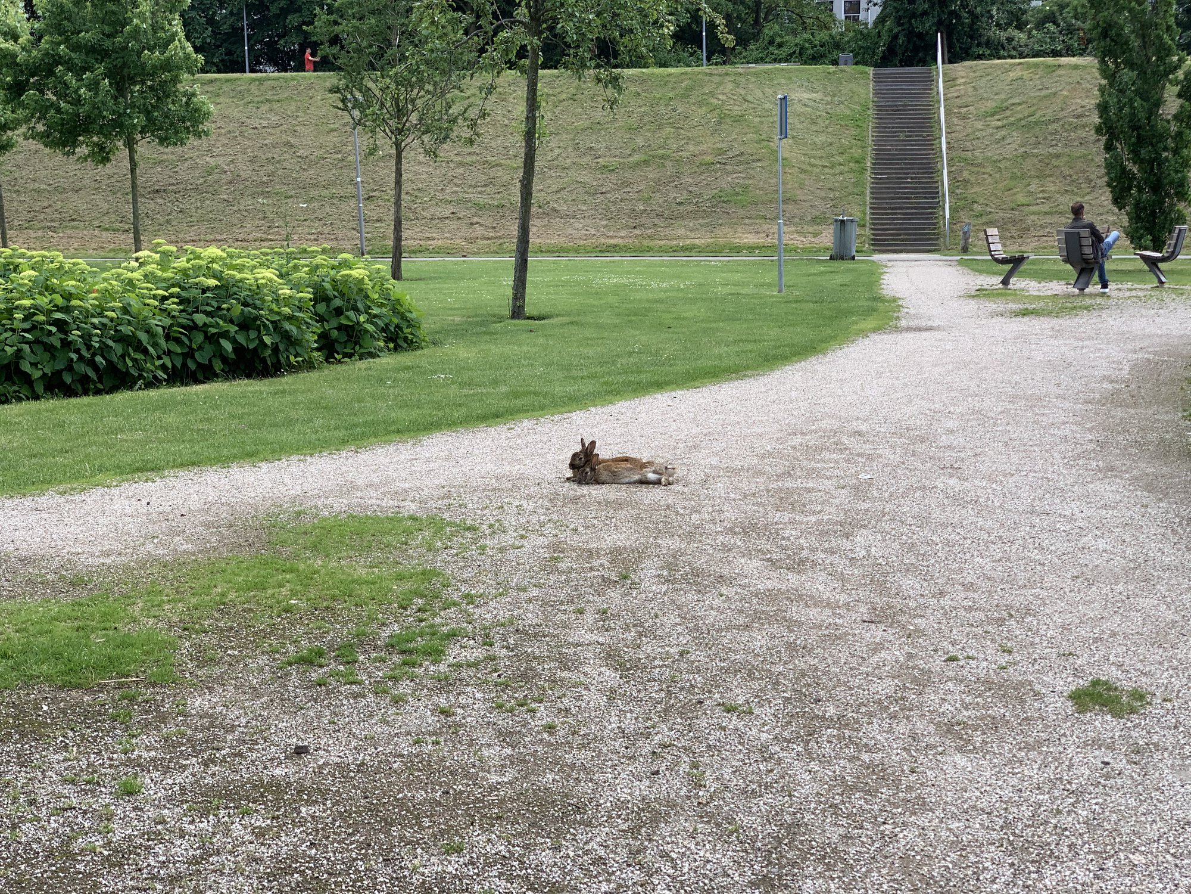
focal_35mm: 52
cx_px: 596
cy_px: 447
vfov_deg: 28.0
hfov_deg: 36.8
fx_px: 1789
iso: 16
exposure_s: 1/403
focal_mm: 6
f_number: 2.4
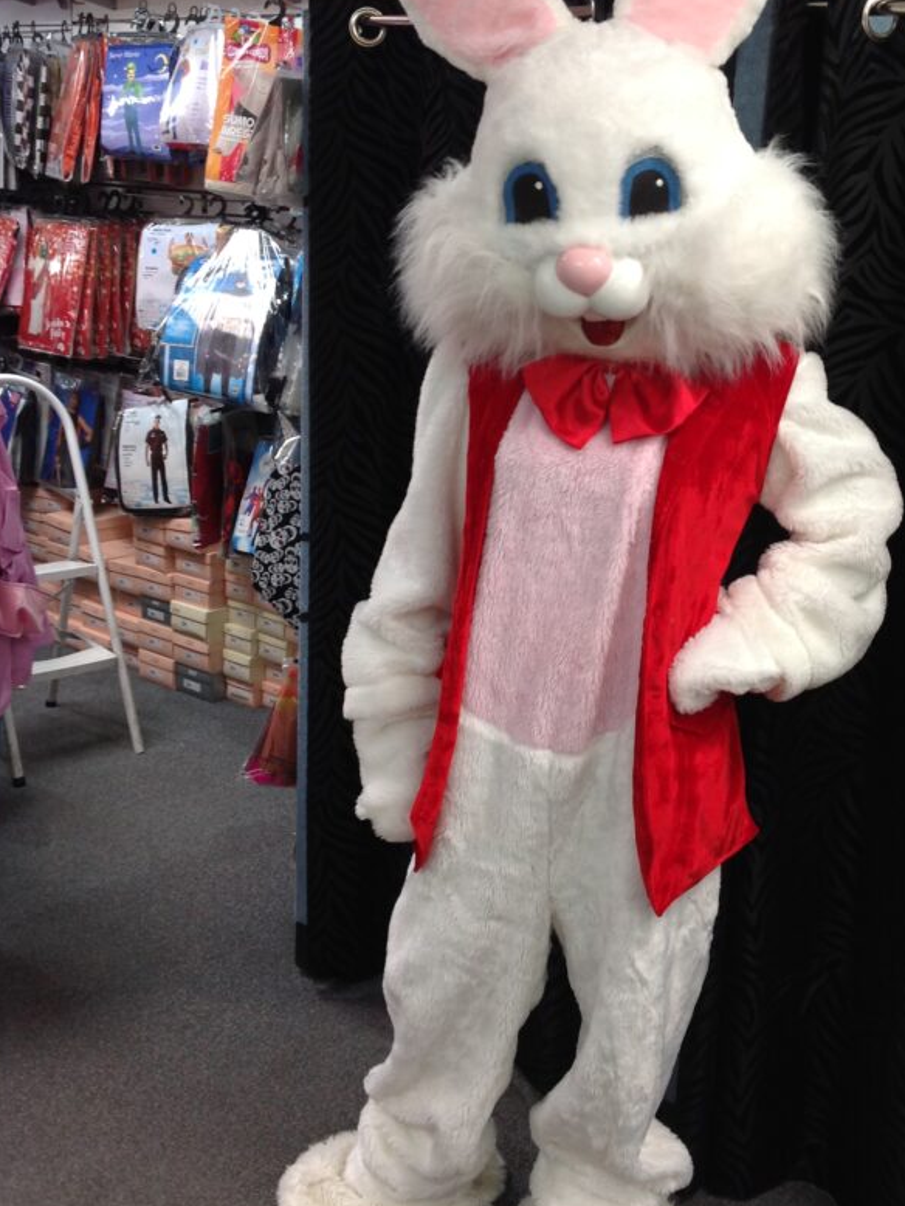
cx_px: 554
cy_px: 553
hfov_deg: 31.4
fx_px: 1603
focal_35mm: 46
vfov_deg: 41.2
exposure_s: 1/15
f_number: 2.4
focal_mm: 4.28
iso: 64
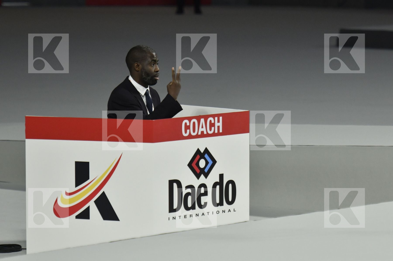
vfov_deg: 5.1
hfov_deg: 7.6
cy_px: 130
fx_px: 2946
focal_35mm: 270
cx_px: 196
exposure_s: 1/400
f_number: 4
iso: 1250
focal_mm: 180
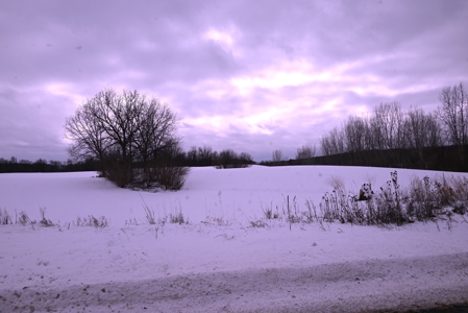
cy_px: 156
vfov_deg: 53.2
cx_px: 234
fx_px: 312
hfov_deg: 73.7
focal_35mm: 24
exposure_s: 1/800
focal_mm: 24
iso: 100
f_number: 10
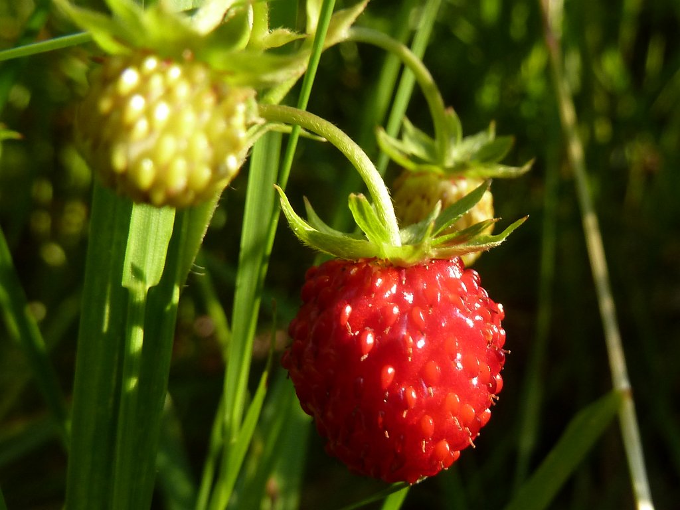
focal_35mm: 25
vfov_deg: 54.9
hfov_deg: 69.4
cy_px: 255
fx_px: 491
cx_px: 340
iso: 160
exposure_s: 1/160
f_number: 3.3
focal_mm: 4.1
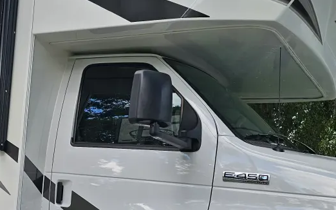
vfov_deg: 20.8
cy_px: 145
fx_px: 568
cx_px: 19
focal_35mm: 62
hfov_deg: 31.1
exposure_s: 1/137
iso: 10
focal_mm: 6.3
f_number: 1.7
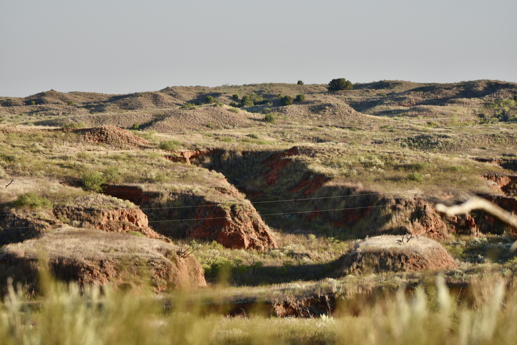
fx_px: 3017
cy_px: 172
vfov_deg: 6.5
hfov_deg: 9.8
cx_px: 258
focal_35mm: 210
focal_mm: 210
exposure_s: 1/1000
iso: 400
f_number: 5.6
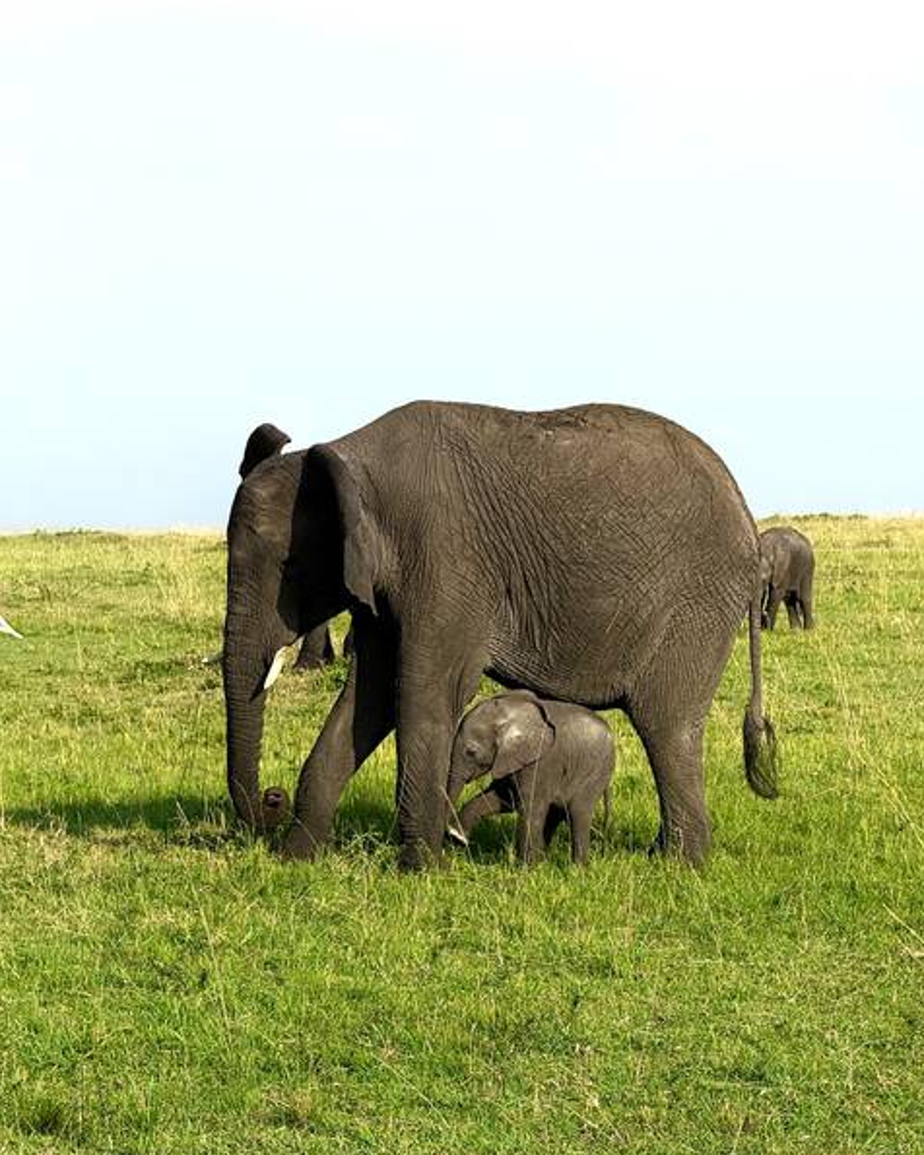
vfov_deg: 15.3
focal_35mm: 126
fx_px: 4307
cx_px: 464
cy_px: 582
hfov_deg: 12.2
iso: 64
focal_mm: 15.66
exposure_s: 1/1613
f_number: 2.8
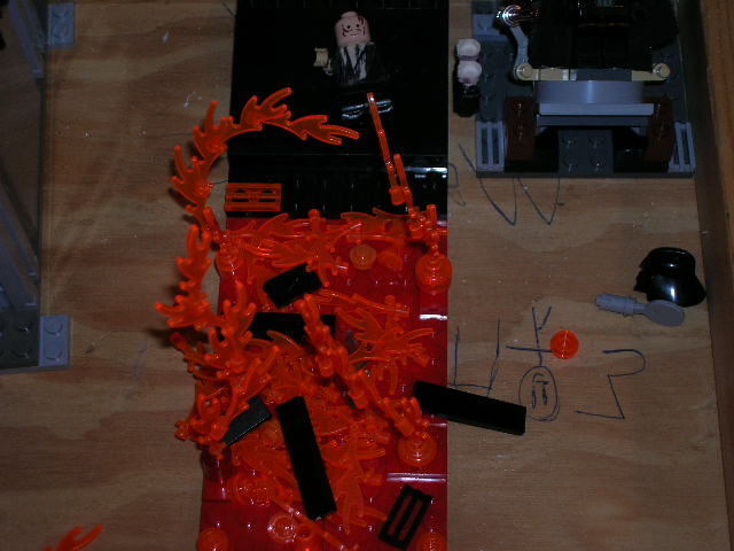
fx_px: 1484
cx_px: 367
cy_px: 276
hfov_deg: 27.8
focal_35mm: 70
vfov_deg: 21.0
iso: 50
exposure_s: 1/60.1
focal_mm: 11.7
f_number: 3.9
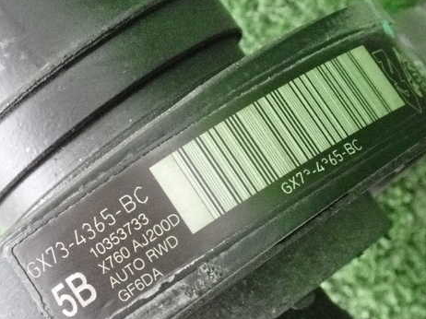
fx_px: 1599
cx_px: 217
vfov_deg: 11.4
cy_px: 183
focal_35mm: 130
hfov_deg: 15.2
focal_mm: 18
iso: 6400
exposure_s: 1/125
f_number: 4.9
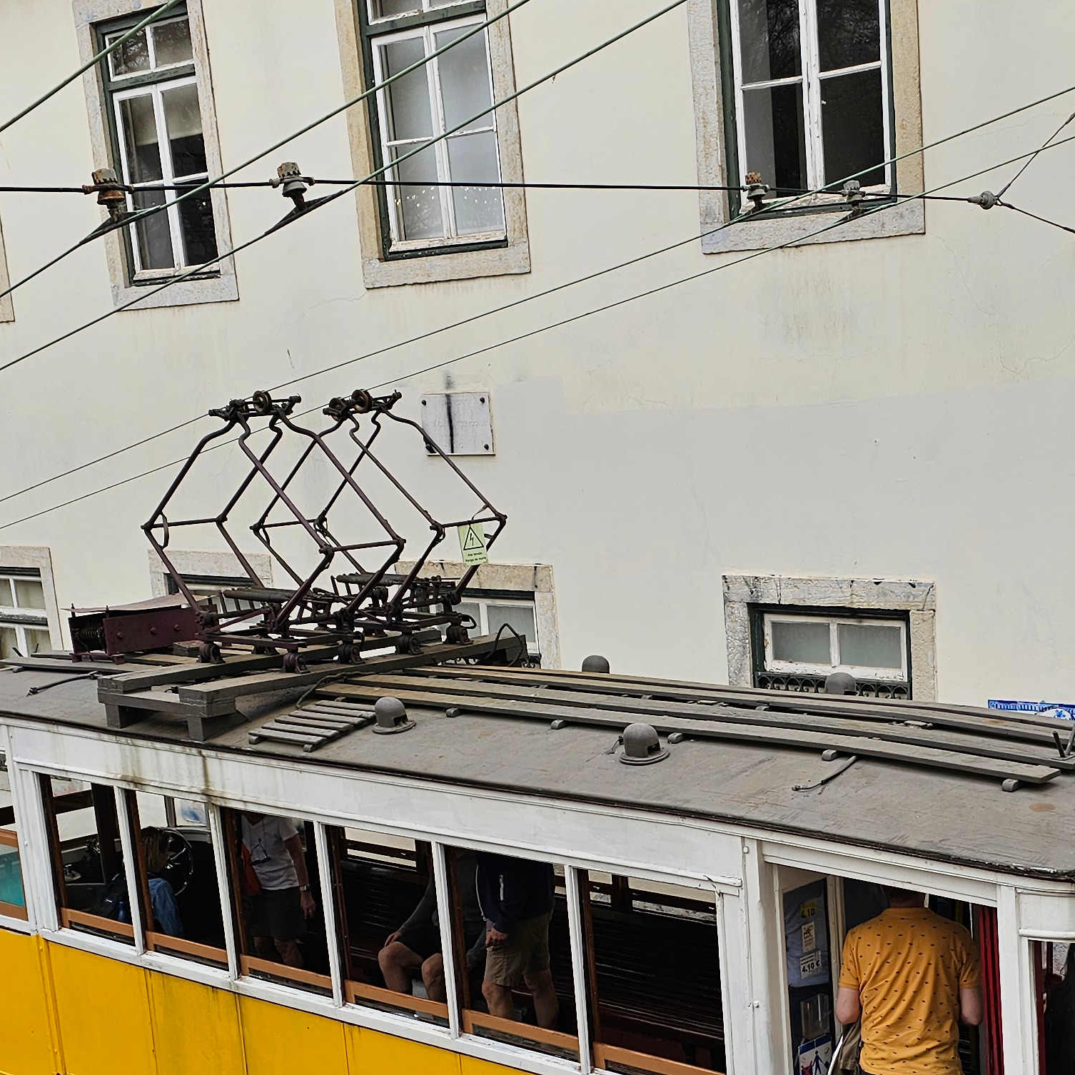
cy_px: 846
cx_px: 794
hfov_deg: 31.1
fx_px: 1897
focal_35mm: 54
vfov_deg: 30.9
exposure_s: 1/238
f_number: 1.7
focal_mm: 6.3
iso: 10
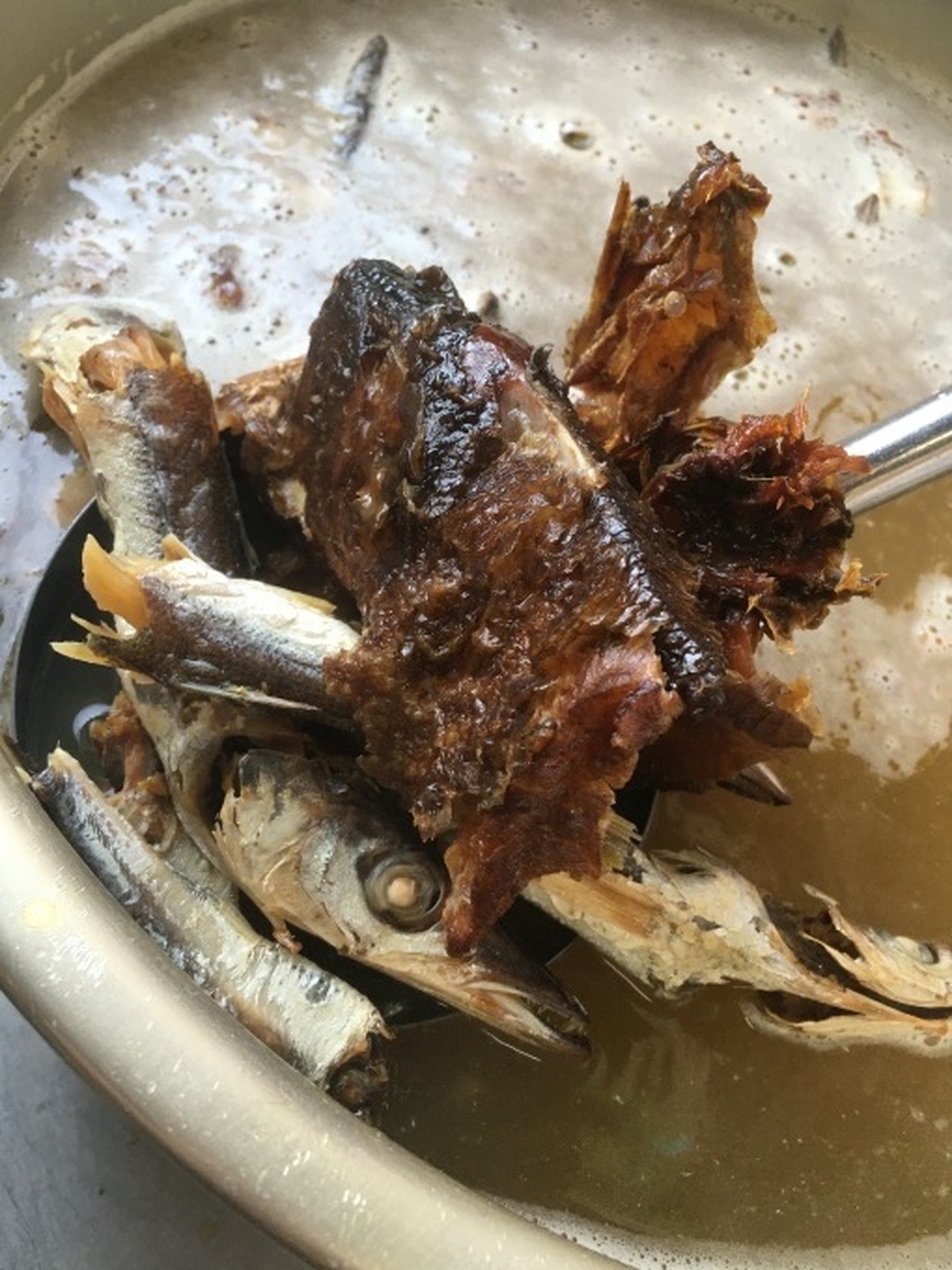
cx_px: 476
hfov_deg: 48.2
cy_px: 635
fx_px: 1063
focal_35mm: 29
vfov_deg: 61.7
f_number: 2.2
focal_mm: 4.15
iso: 40
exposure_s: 1/30
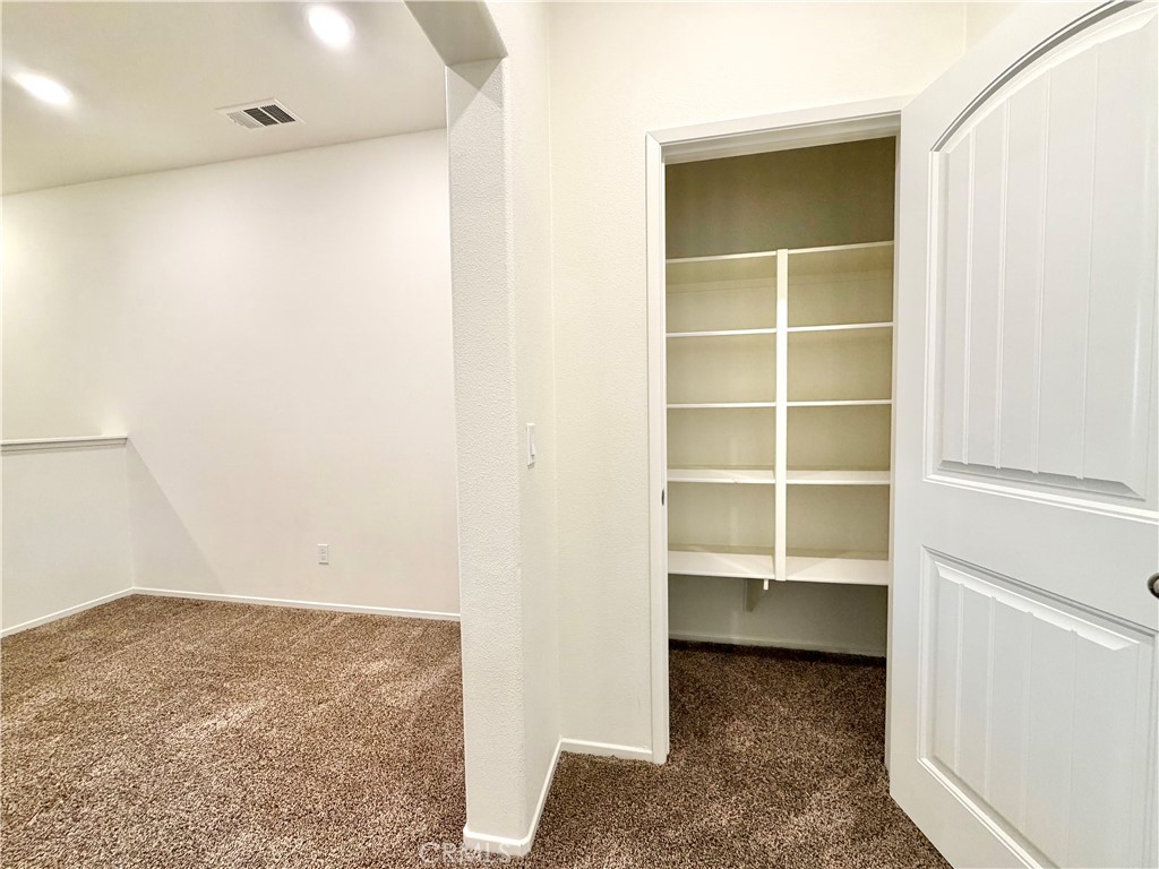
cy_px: 434
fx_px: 469
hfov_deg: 102.1
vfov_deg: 85.7
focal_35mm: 14
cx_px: 580
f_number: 2.2
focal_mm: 2.22
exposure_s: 1/60
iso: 200
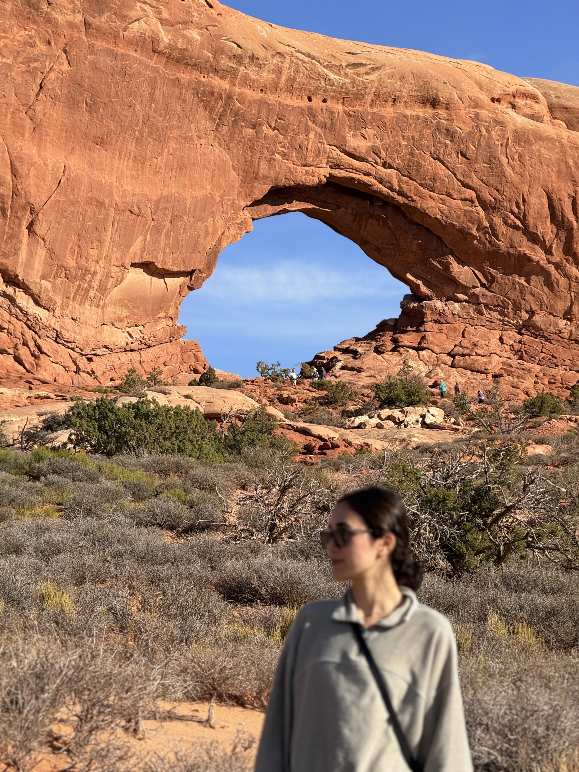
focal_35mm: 120
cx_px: 290
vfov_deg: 16.4
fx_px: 2676
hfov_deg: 12.3
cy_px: 386
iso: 50
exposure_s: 1/1730
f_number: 2.8
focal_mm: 15.66
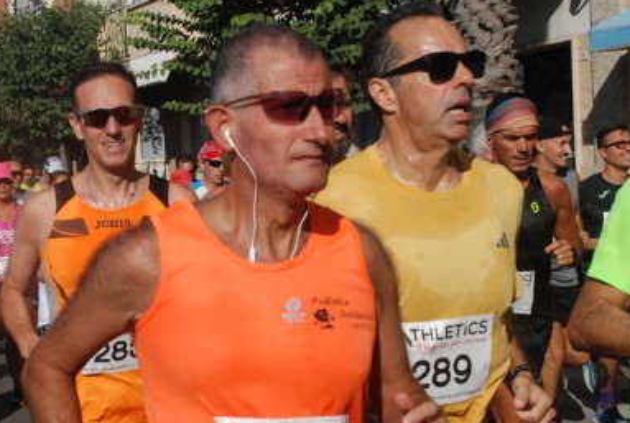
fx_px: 1648
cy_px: 258
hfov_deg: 21.6
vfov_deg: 14.6
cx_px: 234
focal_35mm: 94
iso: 1000
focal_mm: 40
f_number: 10
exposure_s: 1/2500
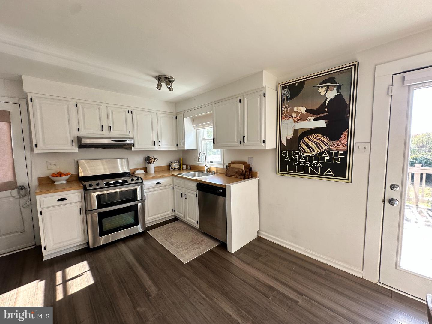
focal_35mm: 14
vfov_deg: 85.7
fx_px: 175
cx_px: 216
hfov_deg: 102.1
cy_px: 162
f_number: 2.2
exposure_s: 1/99
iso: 64
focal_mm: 2.22
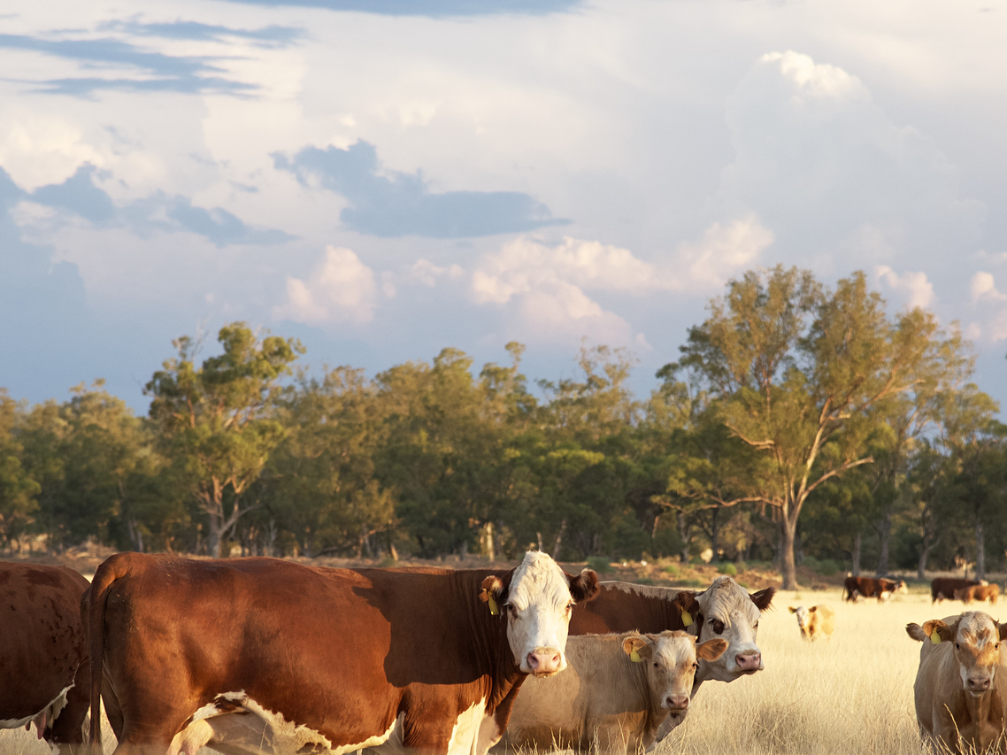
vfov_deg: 6.9
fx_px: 6253
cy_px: 560
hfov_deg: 9.2
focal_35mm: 215
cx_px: 589
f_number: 5.6
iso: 640
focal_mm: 120
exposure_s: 1/400
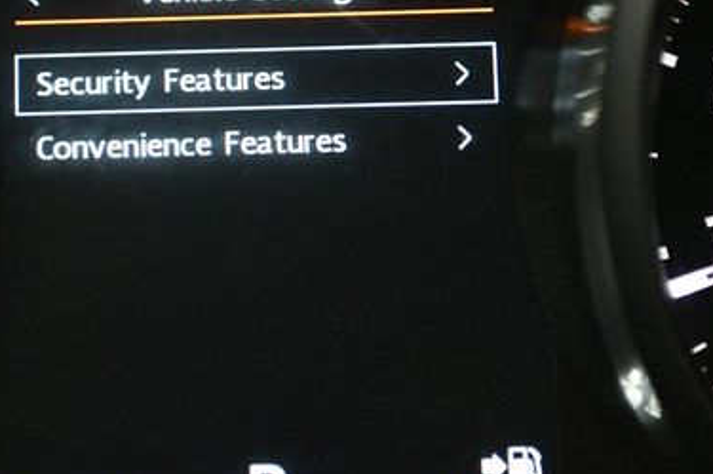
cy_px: 114
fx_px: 2433
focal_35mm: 123
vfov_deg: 11.1
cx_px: 192
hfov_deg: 16.6
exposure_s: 1/60
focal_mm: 48
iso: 5600
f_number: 5.6
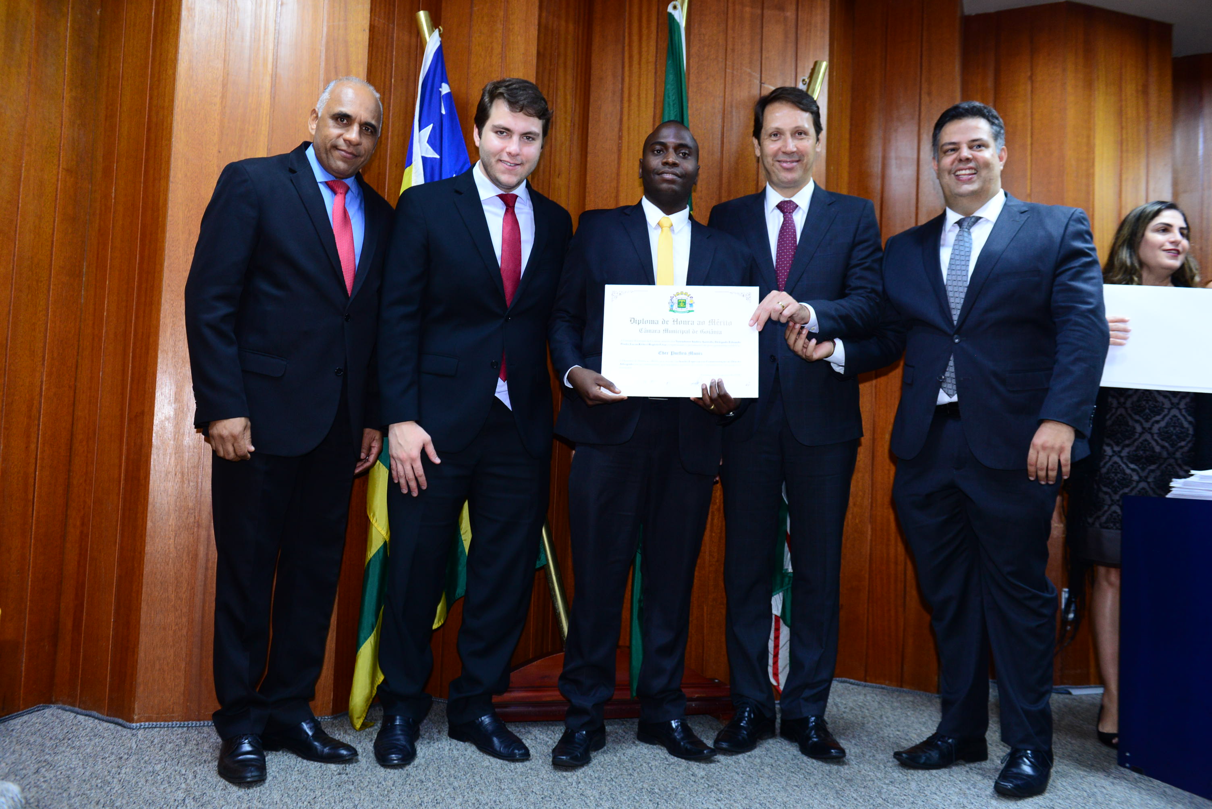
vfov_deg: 42.4
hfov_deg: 60.3
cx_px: 606
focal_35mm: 31
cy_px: 404
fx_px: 1044
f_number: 3.5
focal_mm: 31
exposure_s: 1/60
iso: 1600
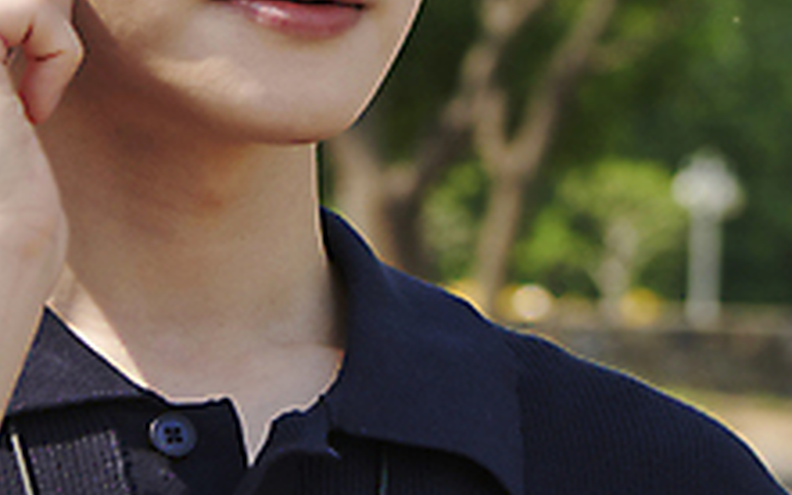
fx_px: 5028
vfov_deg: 5.6
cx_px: 586
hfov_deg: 9.0
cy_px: -93
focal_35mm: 233
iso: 160
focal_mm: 70
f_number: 5.6
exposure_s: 1/500
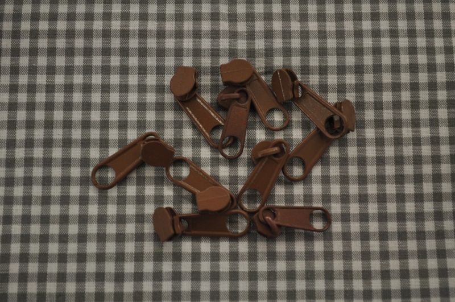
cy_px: 151
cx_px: 228
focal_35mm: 66
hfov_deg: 30.6
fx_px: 833
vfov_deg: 20.6
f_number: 5.3
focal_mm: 44
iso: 560
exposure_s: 1/60
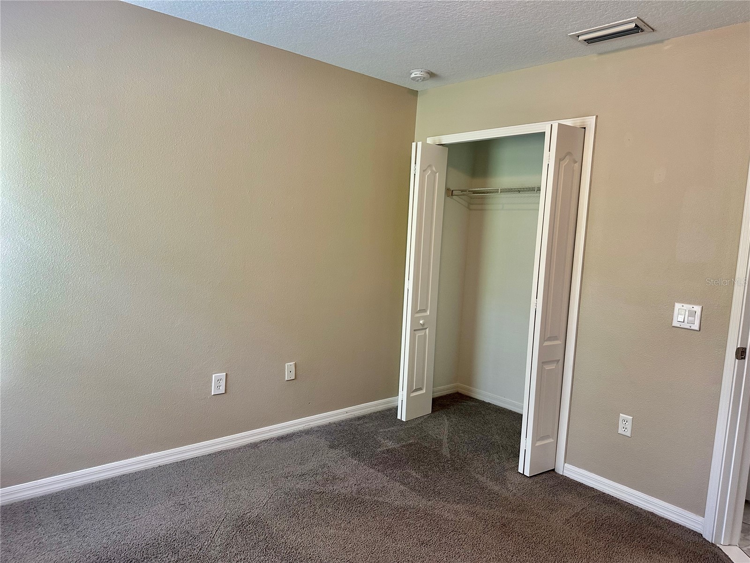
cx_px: 375
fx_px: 520
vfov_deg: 56.8
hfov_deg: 71.6
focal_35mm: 24
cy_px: 282
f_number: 1.78
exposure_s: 1/120
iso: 200
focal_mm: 6.86
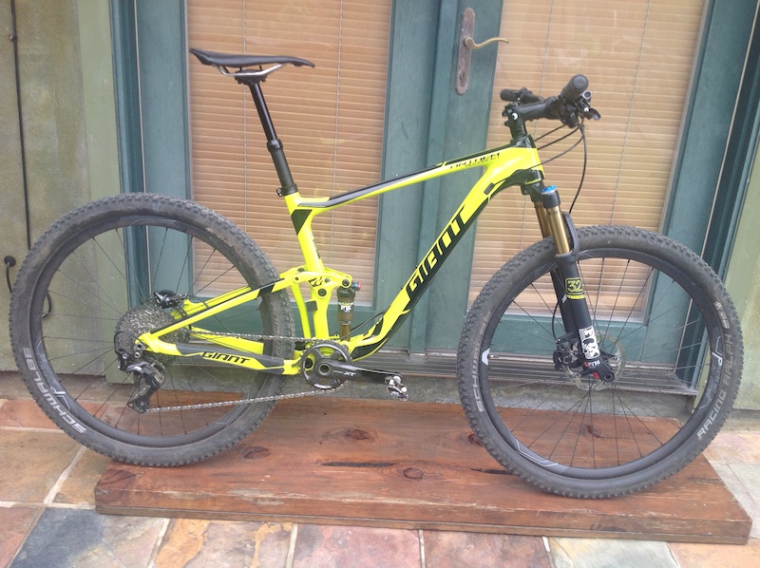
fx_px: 768
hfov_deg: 52.7
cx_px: 380
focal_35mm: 35
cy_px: 284
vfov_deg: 40.6
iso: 64
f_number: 2.4
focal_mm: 4.28
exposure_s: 1/30
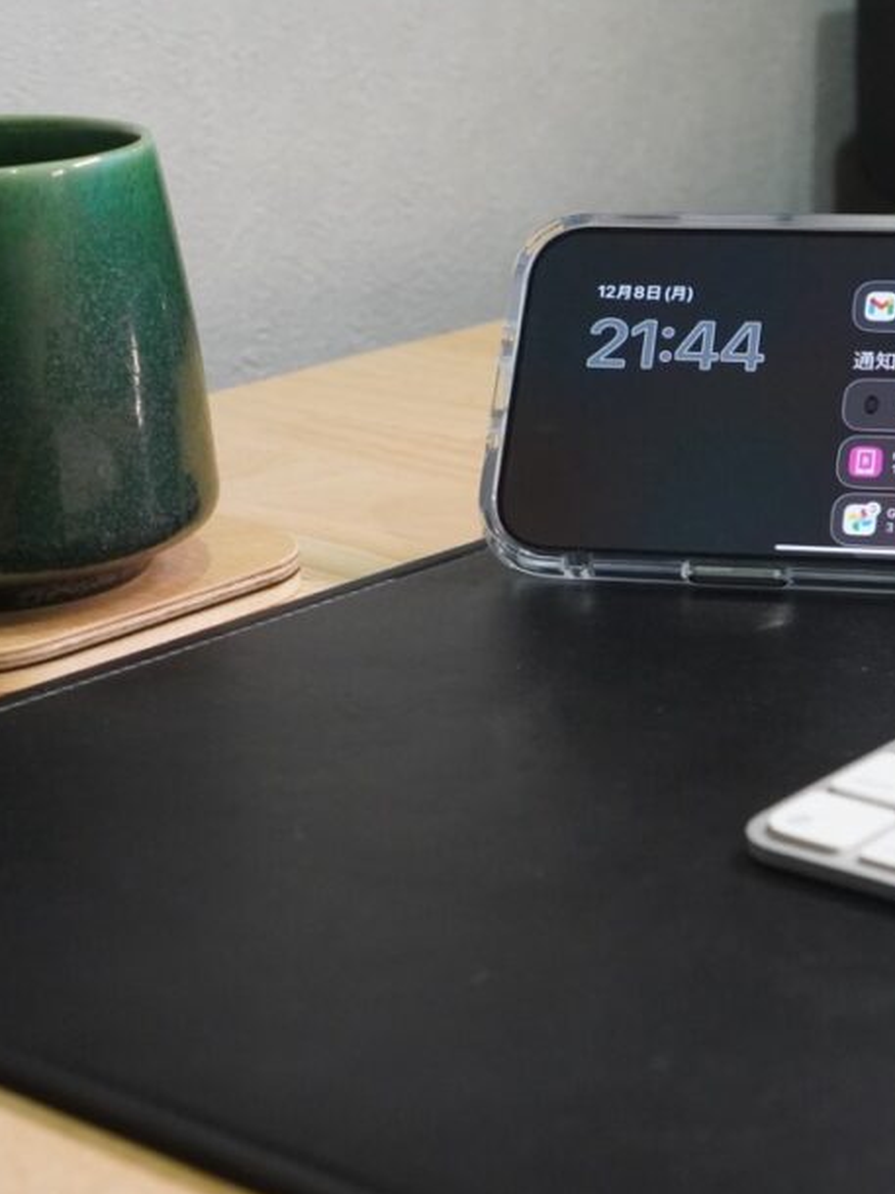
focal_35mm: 85
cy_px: 586
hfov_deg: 17.3
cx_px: 611
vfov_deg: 23.1
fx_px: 2926
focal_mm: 35
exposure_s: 1/60
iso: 3200
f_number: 5.6
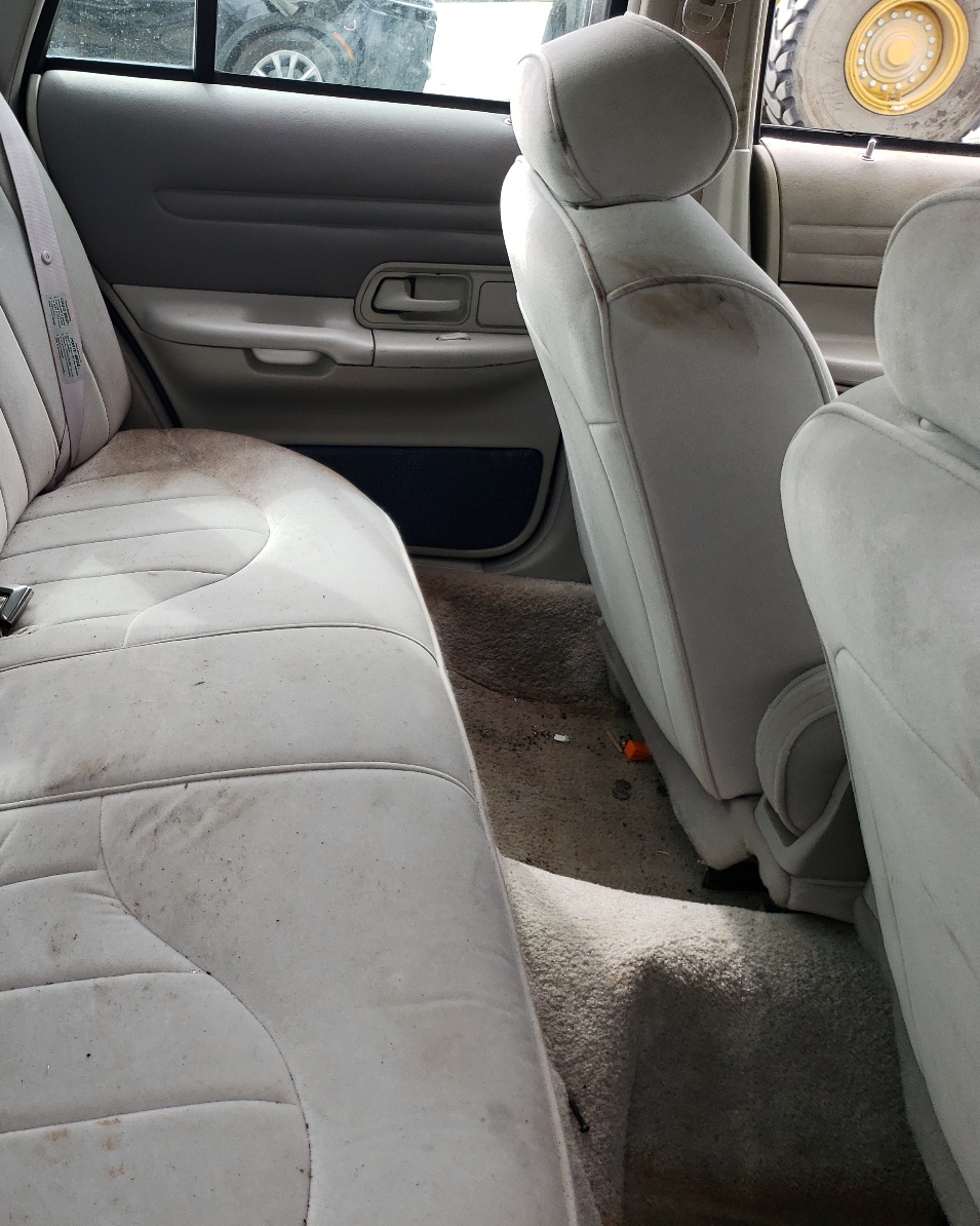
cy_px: 611
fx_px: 1233
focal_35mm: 34
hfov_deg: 41.5
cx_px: 199
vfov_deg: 52.8
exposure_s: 1/417
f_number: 1.5
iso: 50
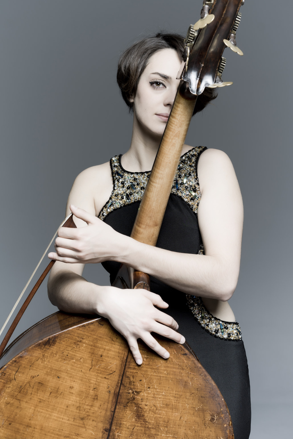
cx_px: 150
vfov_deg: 31.4
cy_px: 186
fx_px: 781
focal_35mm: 64
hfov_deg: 21.3
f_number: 5.6
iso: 100
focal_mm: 55
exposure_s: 1/125
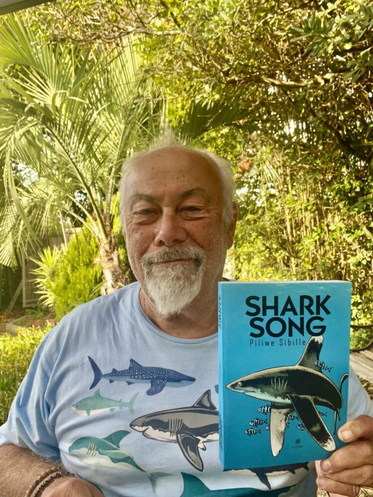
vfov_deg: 60.0
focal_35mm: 30
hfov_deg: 46.8
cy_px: 248
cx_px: 186
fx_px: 431
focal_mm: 2.71
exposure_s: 1/121
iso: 64
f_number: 2.2
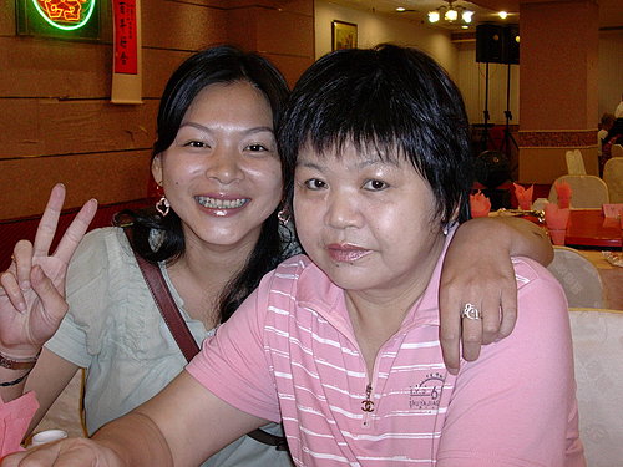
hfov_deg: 42.1
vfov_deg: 32.2
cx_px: 312
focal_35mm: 45
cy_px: 234
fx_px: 810
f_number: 2.9
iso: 70
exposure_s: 1/64
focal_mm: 6.7
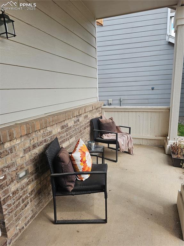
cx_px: 92
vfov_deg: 74.0
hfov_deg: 58.8
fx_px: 163
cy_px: 123
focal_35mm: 23
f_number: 1.7
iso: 10
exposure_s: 1/147
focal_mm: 6.3
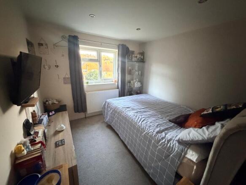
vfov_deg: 85.7
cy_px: 92
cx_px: 123
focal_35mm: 14
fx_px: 99
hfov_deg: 102.1
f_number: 2.2
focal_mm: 2.22
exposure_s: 1/46
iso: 1250
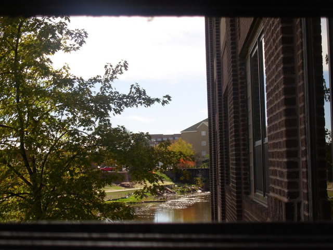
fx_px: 731
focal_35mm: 76
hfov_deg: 25.7
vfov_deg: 19.4
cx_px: 166
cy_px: 125
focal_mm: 12.5
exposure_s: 1/704
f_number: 3.6
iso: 50
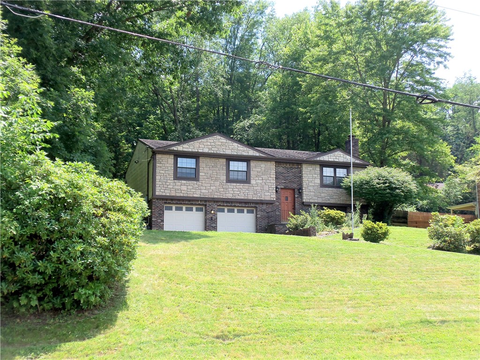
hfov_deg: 39.7
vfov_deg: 30.3
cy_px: 180
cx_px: 240
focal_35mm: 48
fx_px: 666
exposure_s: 1/400
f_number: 3.8
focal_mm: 8.7
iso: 64
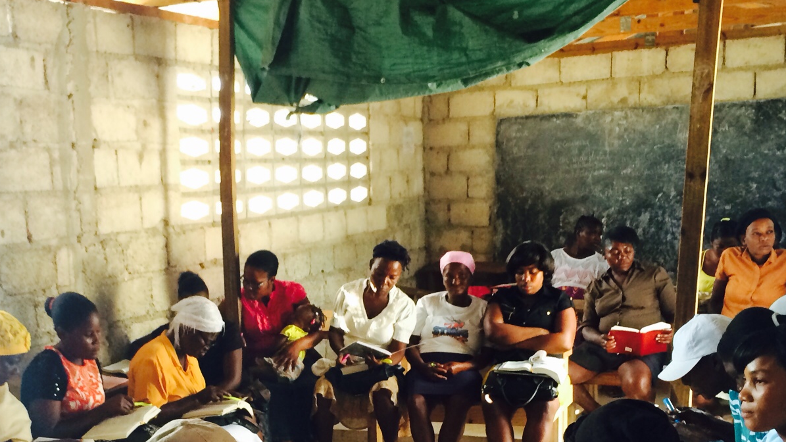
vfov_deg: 21.1
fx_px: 1167
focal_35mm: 56
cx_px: 264
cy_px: 380
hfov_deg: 36.8
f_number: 2.2
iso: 50
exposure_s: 1/30
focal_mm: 4.12
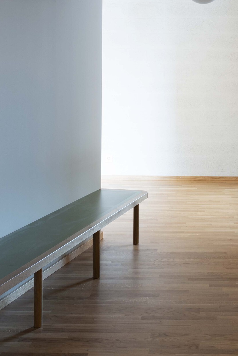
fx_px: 693
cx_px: 197
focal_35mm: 70
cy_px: 66
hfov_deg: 19.2
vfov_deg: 28.2
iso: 100
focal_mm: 29
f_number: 16
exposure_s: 8
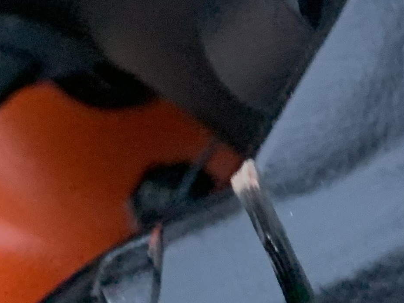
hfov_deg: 16.1
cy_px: -167
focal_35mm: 113
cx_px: 583
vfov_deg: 12.4
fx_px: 1319
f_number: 1.8
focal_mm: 4.25
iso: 640
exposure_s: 1/30
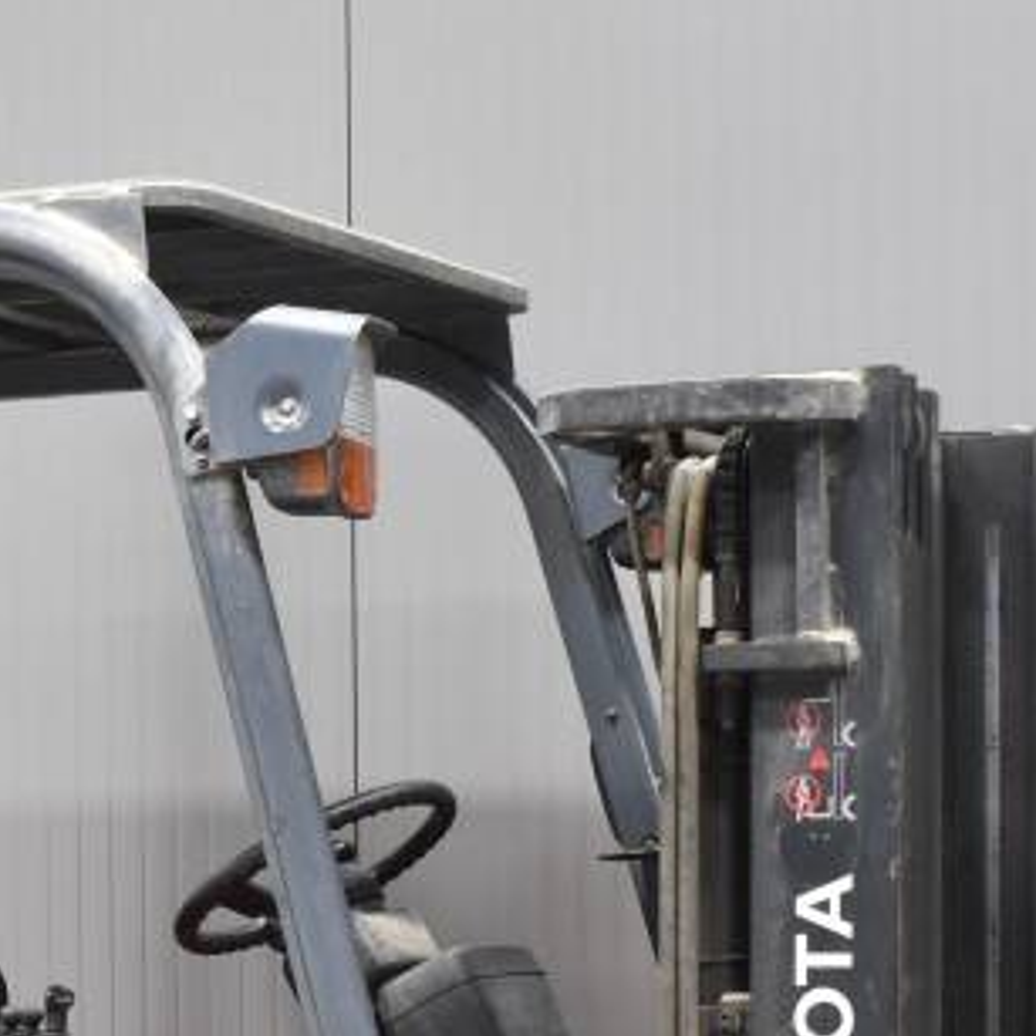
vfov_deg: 13.6
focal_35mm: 125
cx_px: 398
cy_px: 1232
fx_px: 4221
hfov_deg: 14.0
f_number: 5
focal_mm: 25
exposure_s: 1/25
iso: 1250
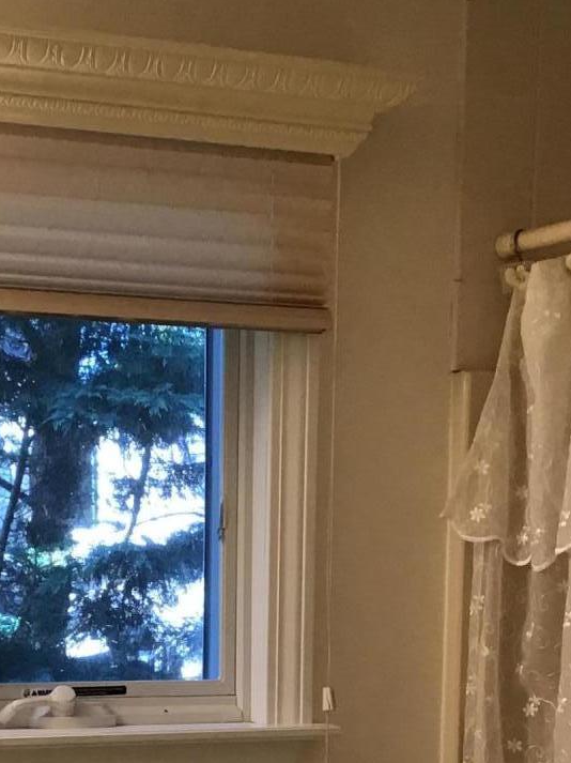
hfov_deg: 16.9
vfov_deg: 21.3
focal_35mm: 87
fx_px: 1915
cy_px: 843
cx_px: 166
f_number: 2.4
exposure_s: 1/30
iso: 32
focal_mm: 3.3
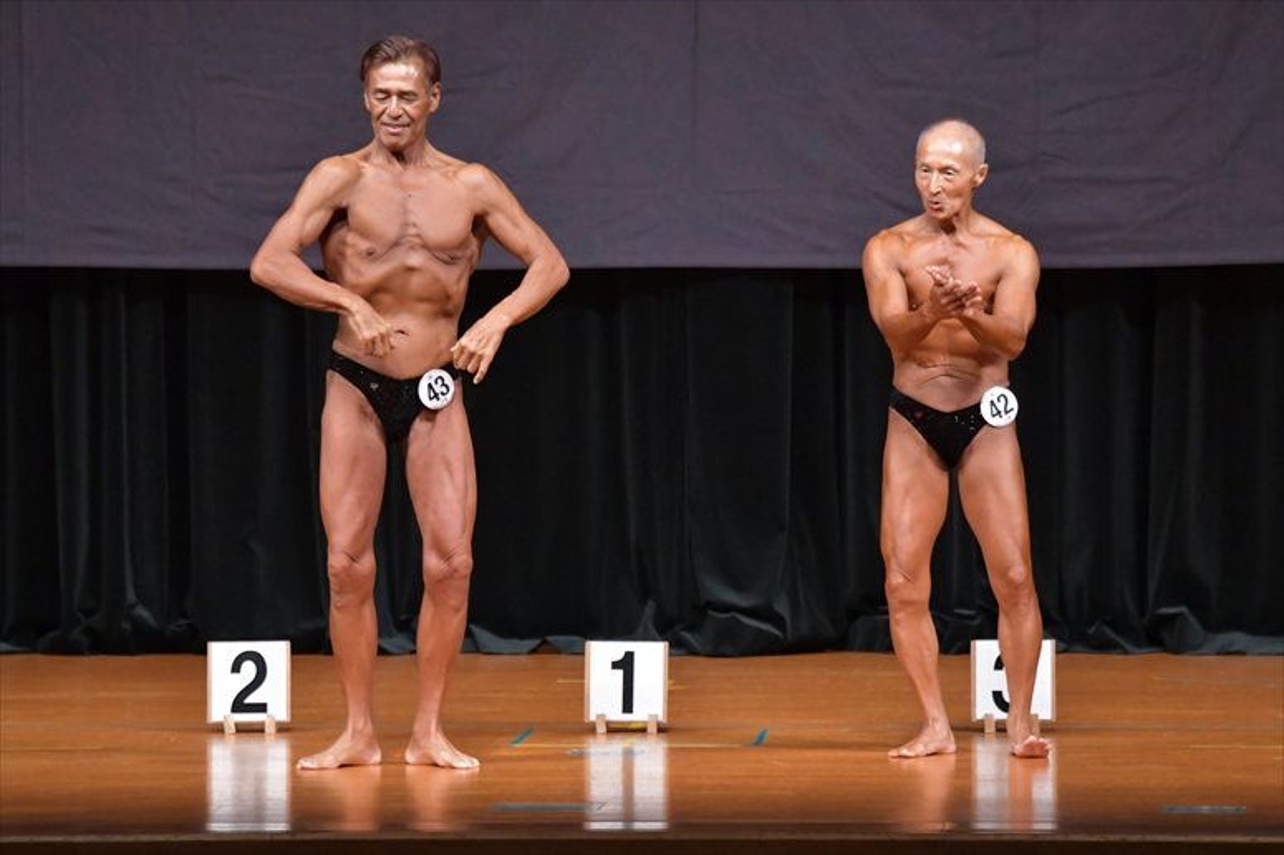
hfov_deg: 8.1
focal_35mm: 255
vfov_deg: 5.4
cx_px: 642
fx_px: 9091
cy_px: 428
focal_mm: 170
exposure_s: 1/400
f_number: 5.6
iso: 6400
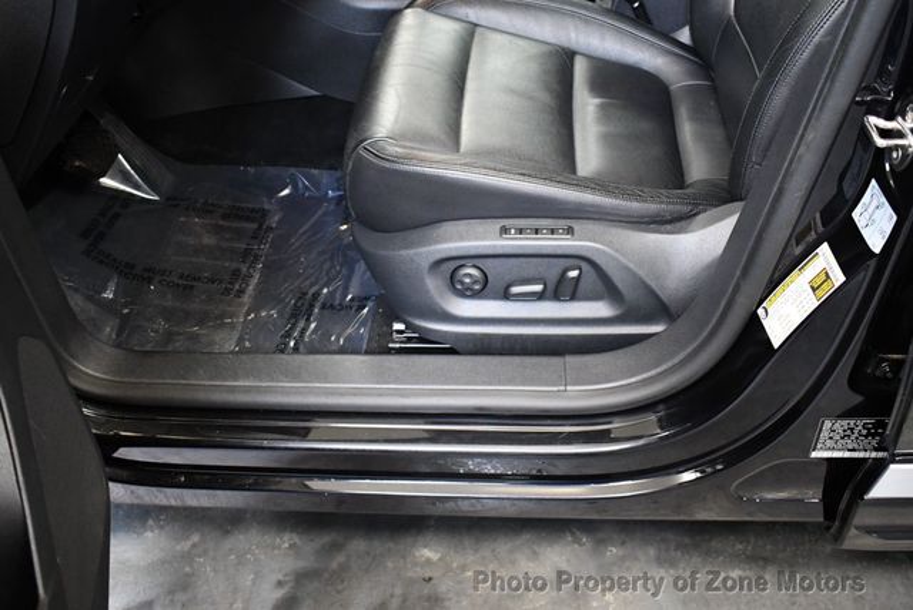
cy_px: 305
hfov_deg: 53.1
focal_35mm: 36
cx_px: 456
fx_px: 914
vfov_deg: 36.9
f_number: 3.5
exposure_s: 1/100
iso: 3200
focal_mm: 18
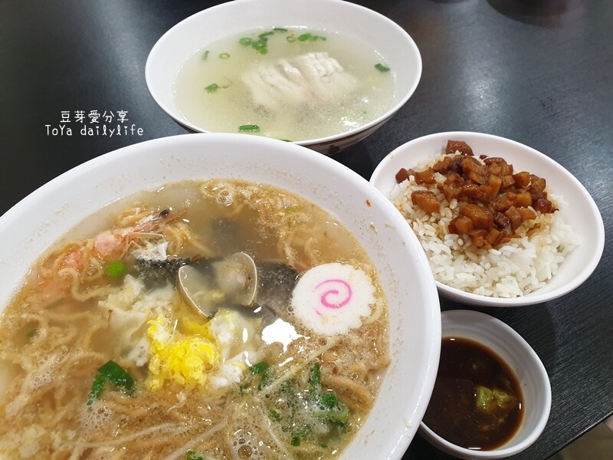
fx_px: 460
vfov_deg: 53.1
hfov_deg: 67.3
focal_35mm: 26
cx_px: 306
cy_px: 230
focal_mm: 4.3
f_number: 2.4
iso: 250
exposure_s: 1/60
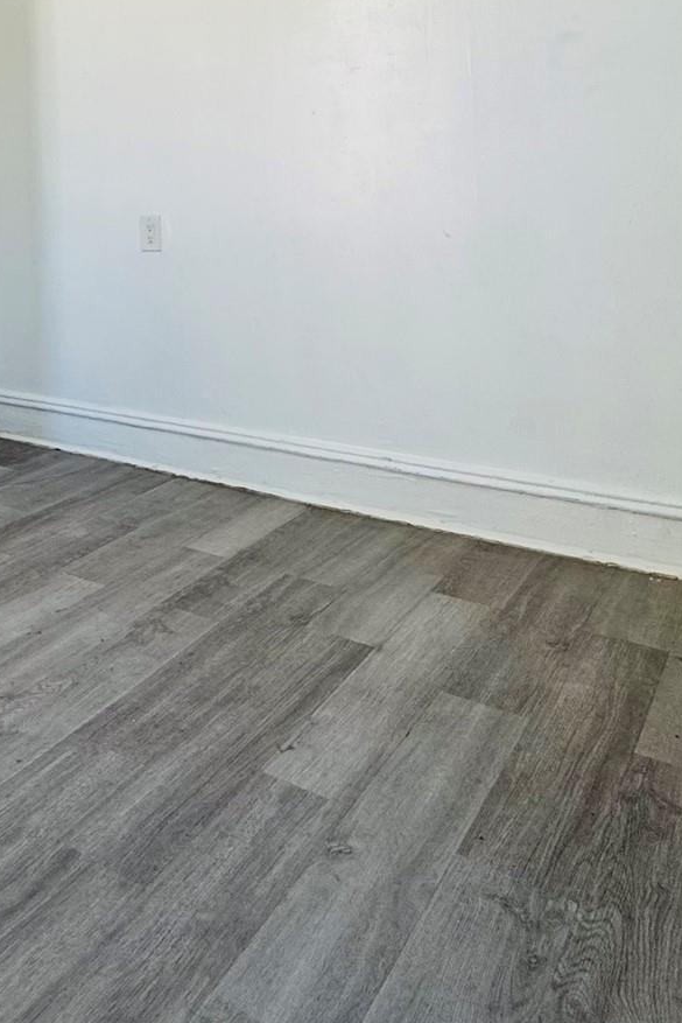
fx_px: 966
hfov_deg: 33.8
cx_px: -70
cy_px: 155
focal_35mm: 34
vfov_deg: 51.1
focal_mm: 2.22
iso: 50
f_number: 2.2
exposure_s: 1/120
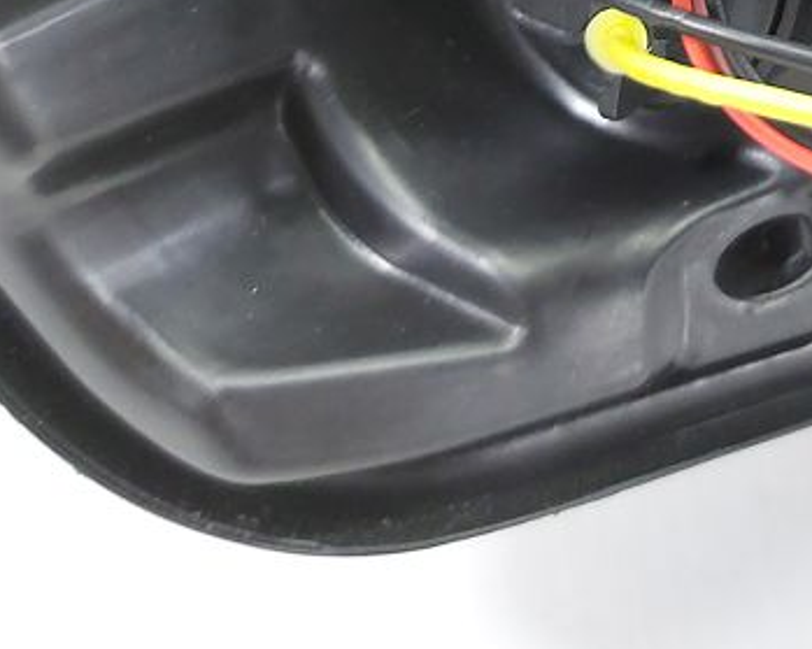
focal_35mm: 93
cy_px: -491
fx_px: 2234
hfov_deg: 19.6
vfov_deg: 14.6
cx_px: 920
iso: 160
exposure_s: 1/50
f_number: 1.8
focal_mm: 5.23
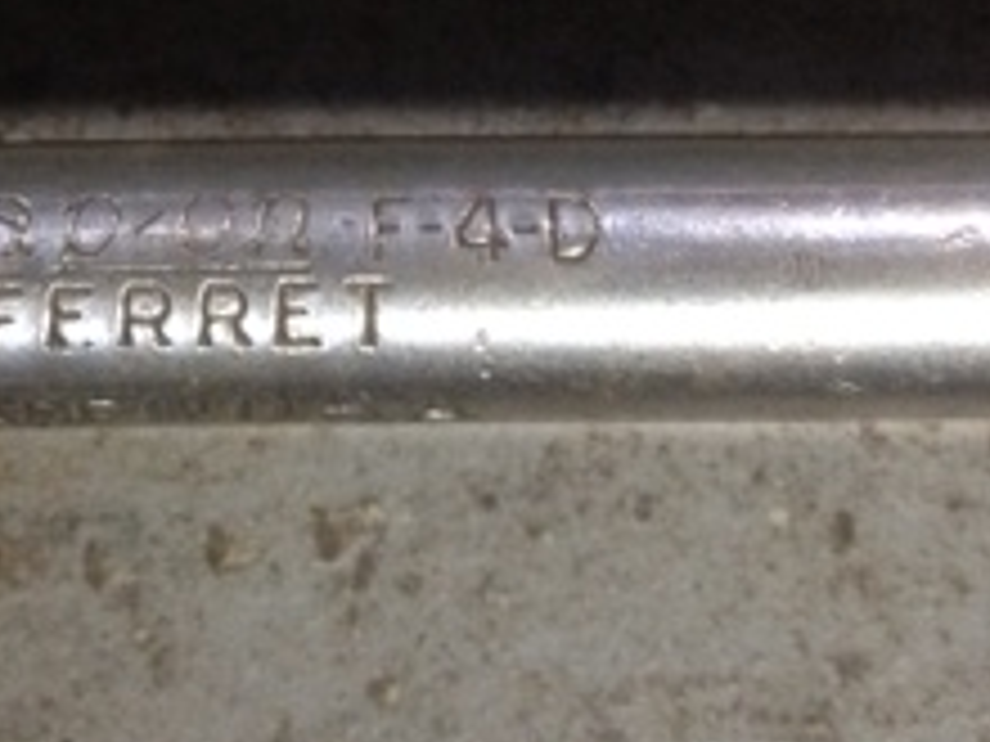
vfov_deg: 13.8
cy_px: -315
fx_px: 2917
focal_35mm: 102
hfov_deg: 19.1
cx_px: 234
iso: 200
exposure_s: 1/20
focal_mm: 4.28
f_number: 2.4
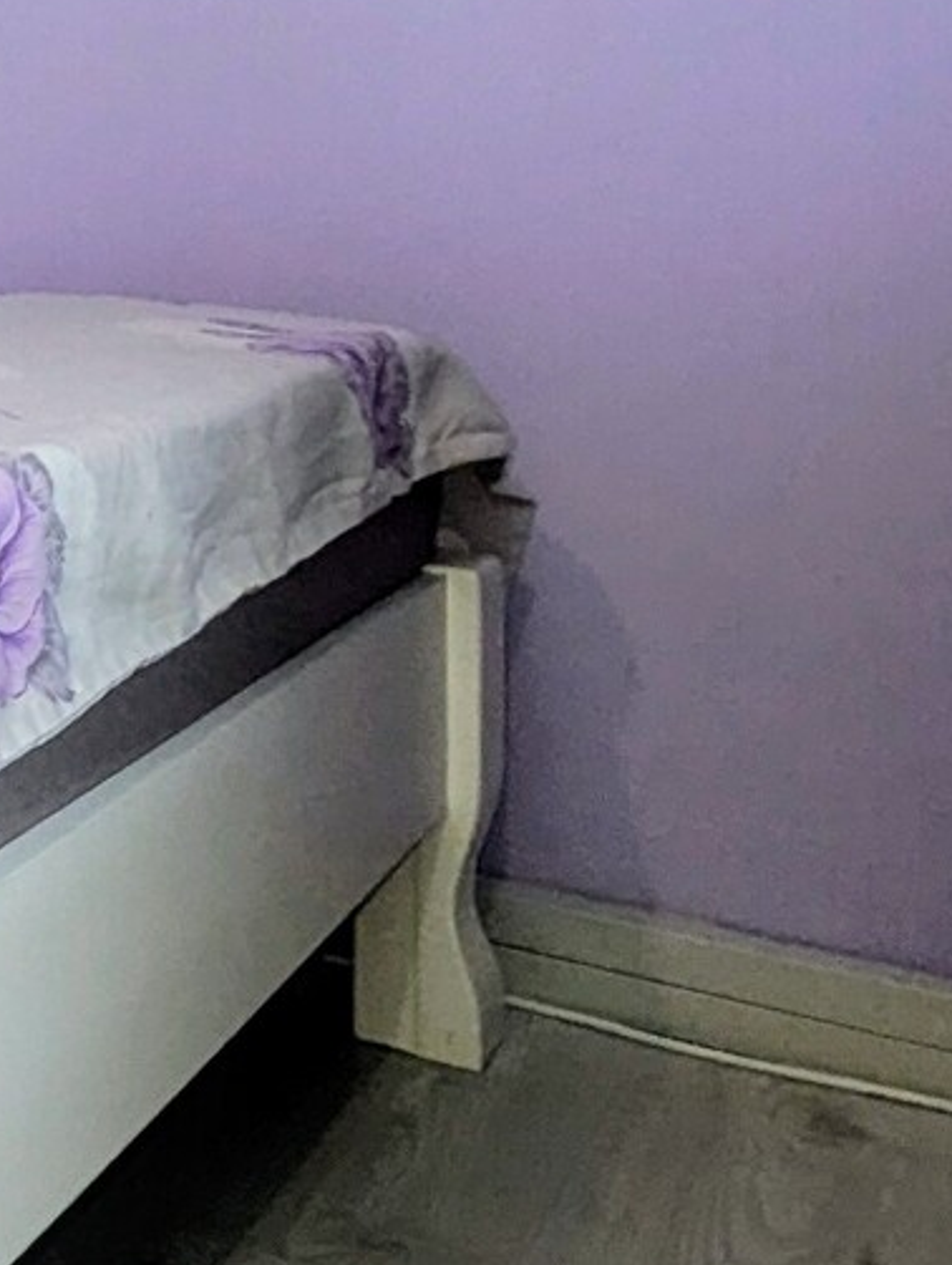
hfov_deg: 19.4
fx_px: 1939
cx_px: -834
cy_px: 43
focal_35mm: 53
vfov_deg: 33.5
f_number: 2.2
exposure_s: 1/36
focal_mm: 1.95
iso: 284
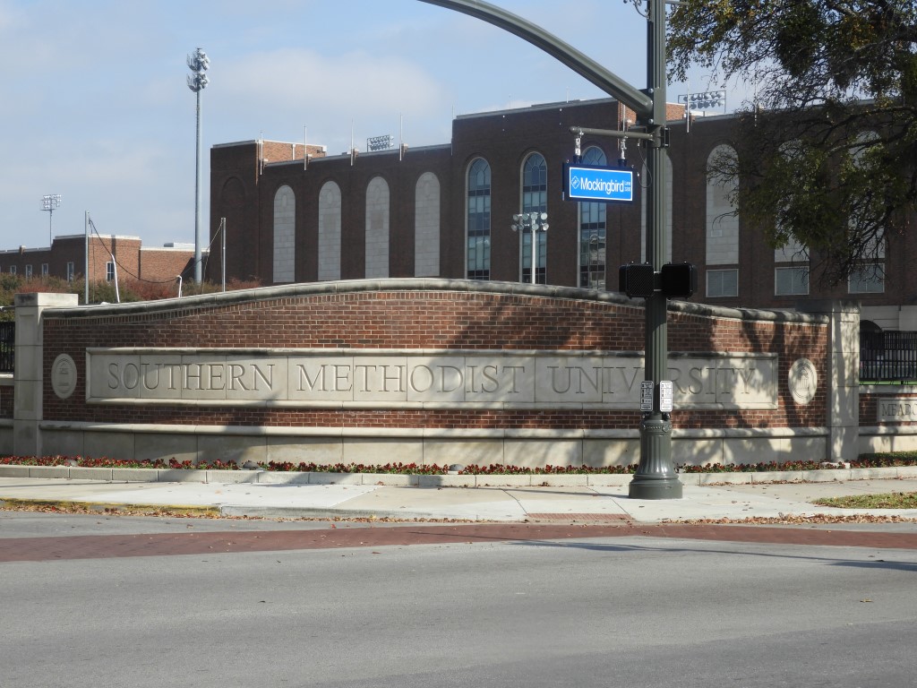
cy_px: 344
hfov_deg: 23.0
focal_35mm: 85
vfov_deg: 17.4
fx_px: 2252
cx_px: 458
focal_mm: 15.2
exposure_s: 1/800
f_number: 4.5
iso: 100
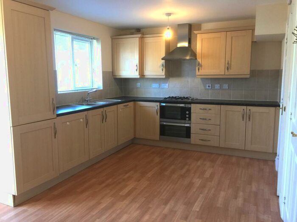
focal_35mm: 29
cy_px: 111
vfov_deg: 48.2
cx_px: 148
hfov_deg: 61.7
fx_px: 249
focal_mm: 4.15
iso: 32
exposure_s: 1/33
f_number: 2.2
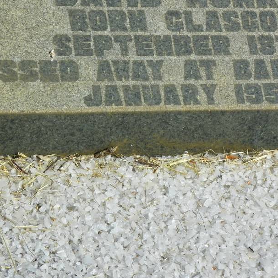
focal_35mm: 166
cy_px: 110
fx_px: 1508
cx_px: 164
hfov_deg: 10.5
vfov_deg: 10.5
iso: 64
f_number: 5.6
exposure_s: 1/400
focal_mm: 16.9
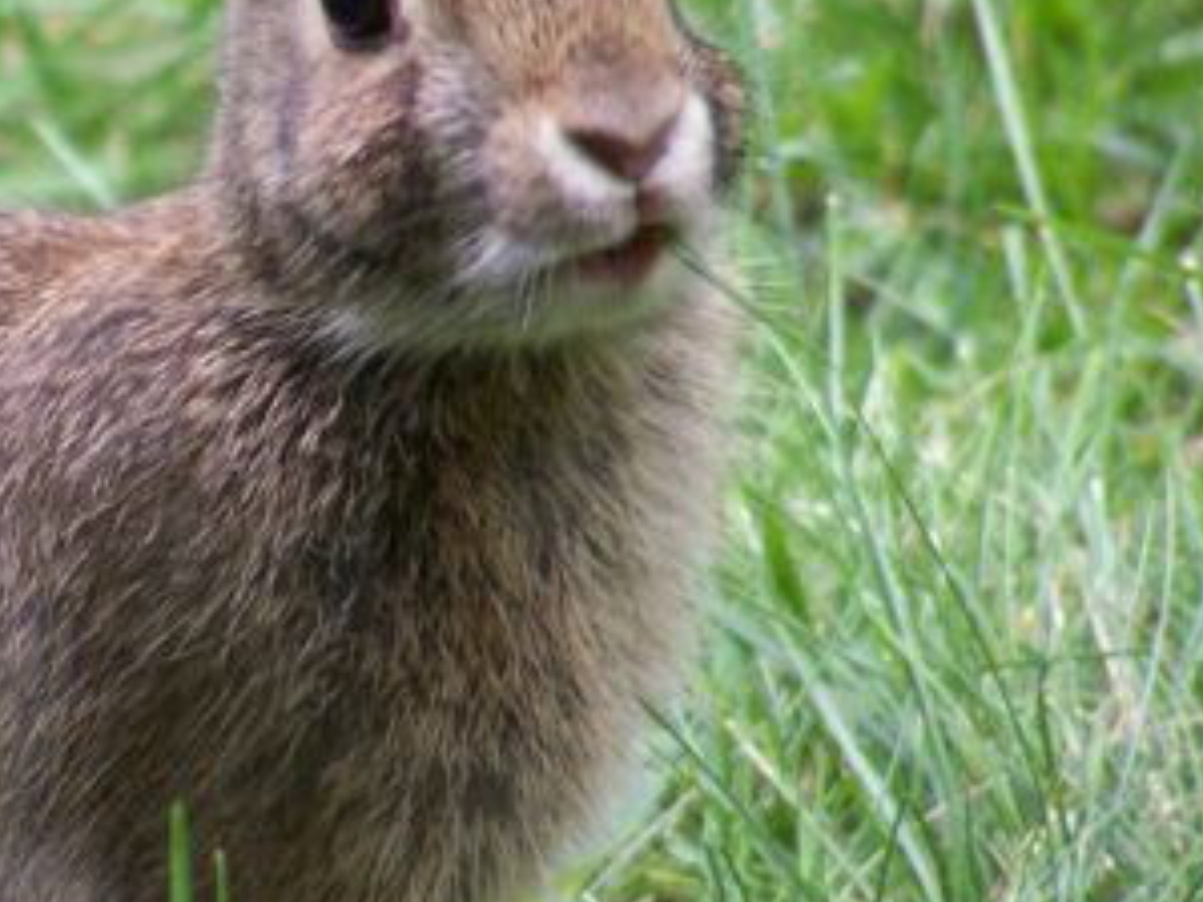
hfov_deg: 2.8
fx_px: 24734
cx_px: 129
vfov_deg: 2.1
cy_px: 379
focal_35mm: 712
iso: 140
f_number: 3.7
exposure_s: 1/125
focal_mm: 63
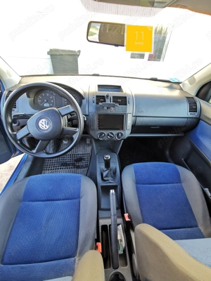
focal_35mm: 16
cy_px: 140
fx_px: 130
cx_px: 106
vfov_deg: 94.5
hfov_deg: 78.1
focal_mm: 2.35
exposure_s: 1/33.3
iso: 400
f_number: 2.2
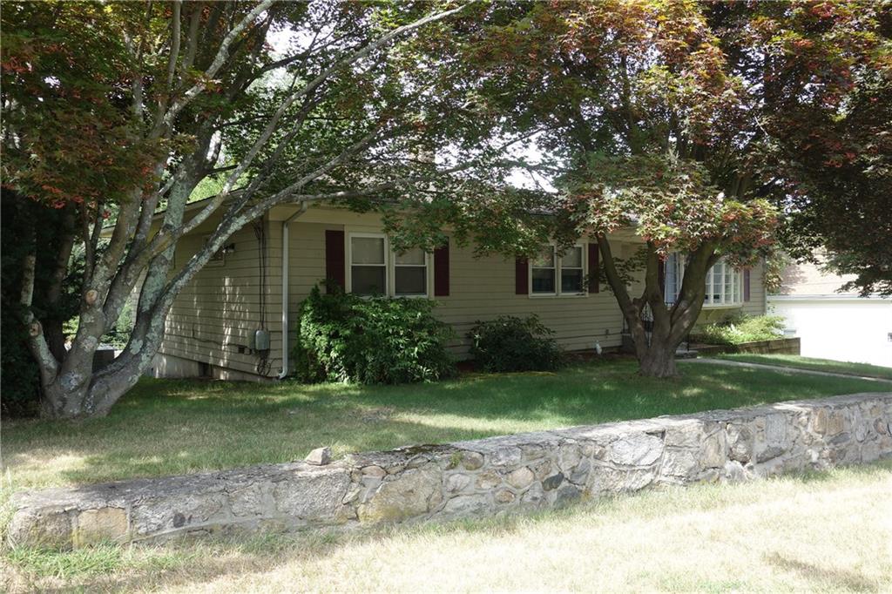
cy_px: 297
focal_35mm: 28
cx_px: 446
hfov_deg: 65.5
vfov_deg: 46.4
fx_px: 694
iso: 125
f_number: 5.6
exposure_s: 1/100
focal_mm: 10.4
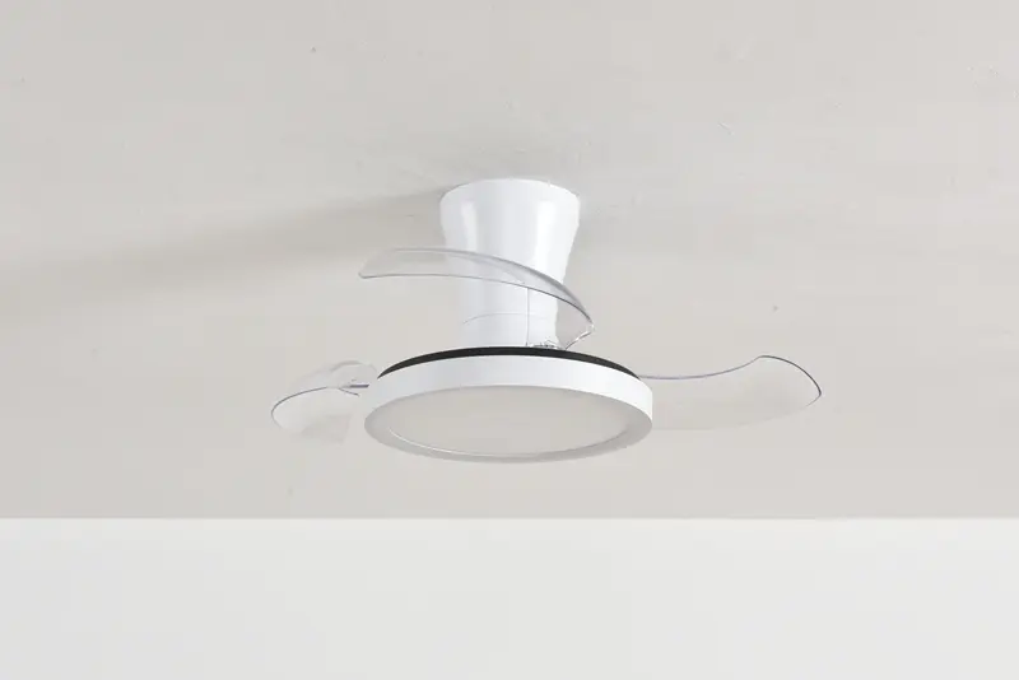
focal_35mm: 70
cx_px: 510
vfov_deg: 19.5
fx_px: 1982
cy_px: 340
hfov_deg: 28.8
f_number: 14
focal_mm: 70
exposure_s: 1/80
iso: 250
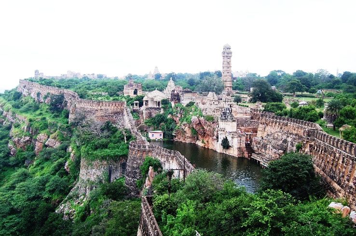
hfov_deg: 55.2
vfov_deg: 38.3
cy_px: 118
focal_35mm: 34
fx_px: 341
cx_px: 178
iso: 200
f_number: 5.6
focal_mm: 23
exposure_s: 1/125
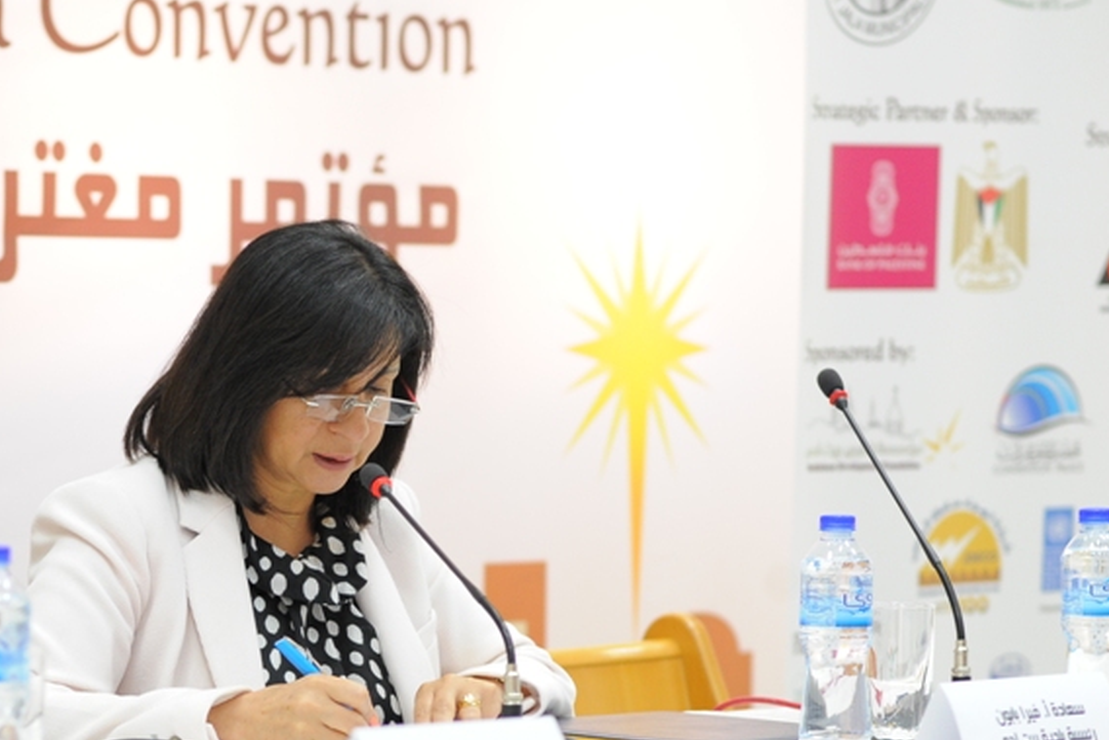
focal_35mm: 153
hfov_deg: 13.3
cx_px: 146
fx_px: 4714
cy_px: 602
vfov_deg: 9.0
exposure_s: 1/125
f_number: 3.2
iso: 1600
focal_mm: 85
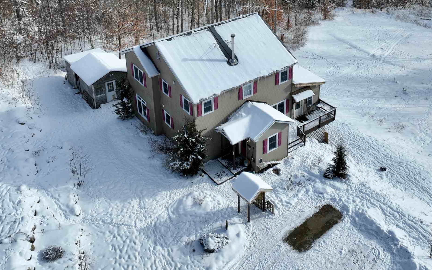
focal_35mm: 42
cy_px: 21
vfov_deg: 29.2
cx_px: 266
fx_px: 494
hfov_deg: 46.8
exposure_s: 1/2500
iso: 110
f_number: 2.8
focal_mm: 12.29
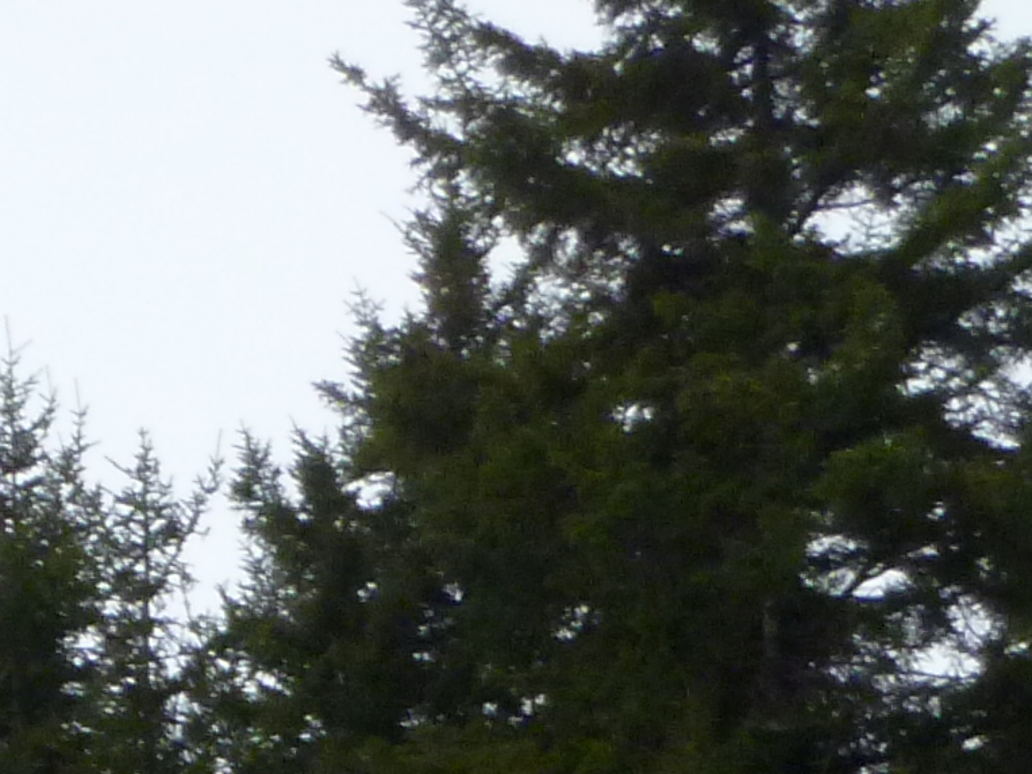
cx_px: -619
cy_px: 1513
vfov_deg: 3.4
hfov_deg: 4.6
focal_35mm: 430
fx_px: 12820
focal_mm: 13.5
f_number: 4.1
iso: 250
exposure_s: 1/500
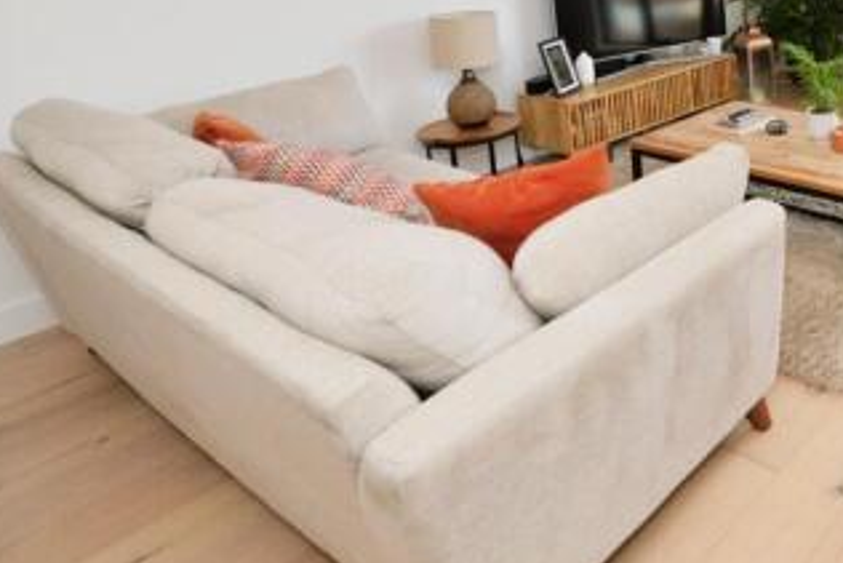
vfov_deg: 40.3
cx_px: 854
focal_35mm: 29
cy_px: 20
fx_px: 679
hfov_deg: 50.6
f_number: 4.5
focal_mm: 14
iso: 200
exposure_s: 1/80
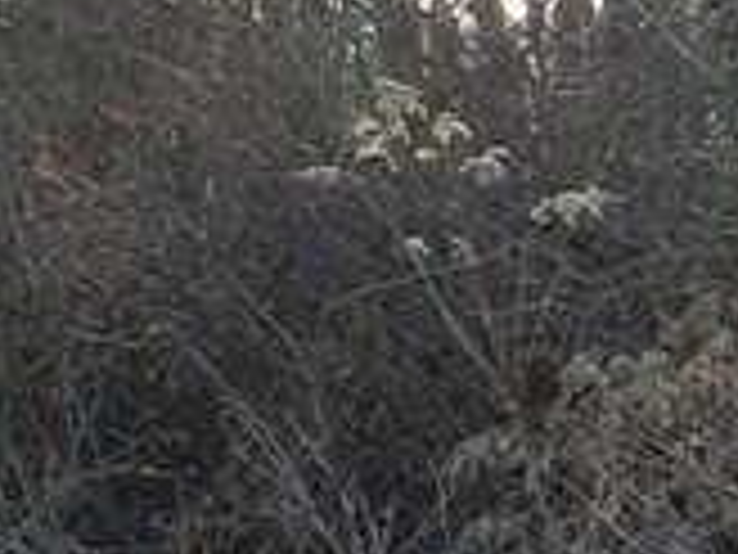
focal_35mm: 444
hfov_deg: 4.3
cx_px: -1449
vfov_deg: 3.3
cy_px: 27
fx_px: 9466
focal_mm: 12.6
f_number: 4.8
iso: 180
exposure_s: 1/160
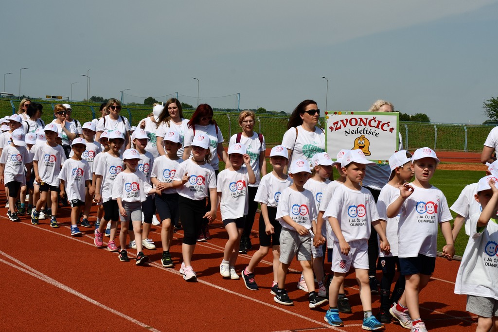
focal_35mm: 63
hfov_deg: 31.9
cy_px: 166
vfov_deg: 21.6
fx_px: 872
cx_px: 249
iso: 100
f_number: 10
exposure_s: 1/400
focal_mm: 42
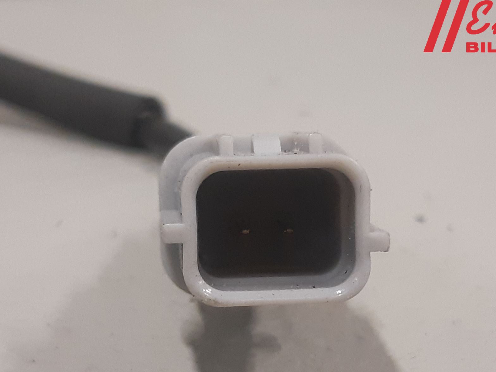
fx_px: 487
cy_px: 242
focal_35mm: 34
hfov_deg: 53.6
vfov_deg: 41.4
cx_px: 294
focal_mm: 3.93
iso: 160
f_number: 1.7
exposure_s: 1/50
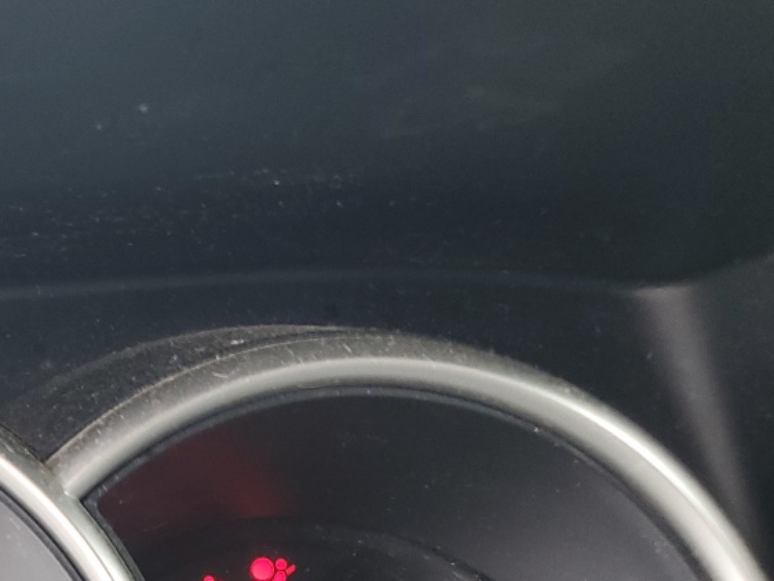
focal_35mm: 74
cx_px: -288
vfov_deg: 18.4
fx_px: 1655
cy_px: 779
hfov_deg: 22.8
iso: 60
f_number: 1.5
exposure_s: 1/120
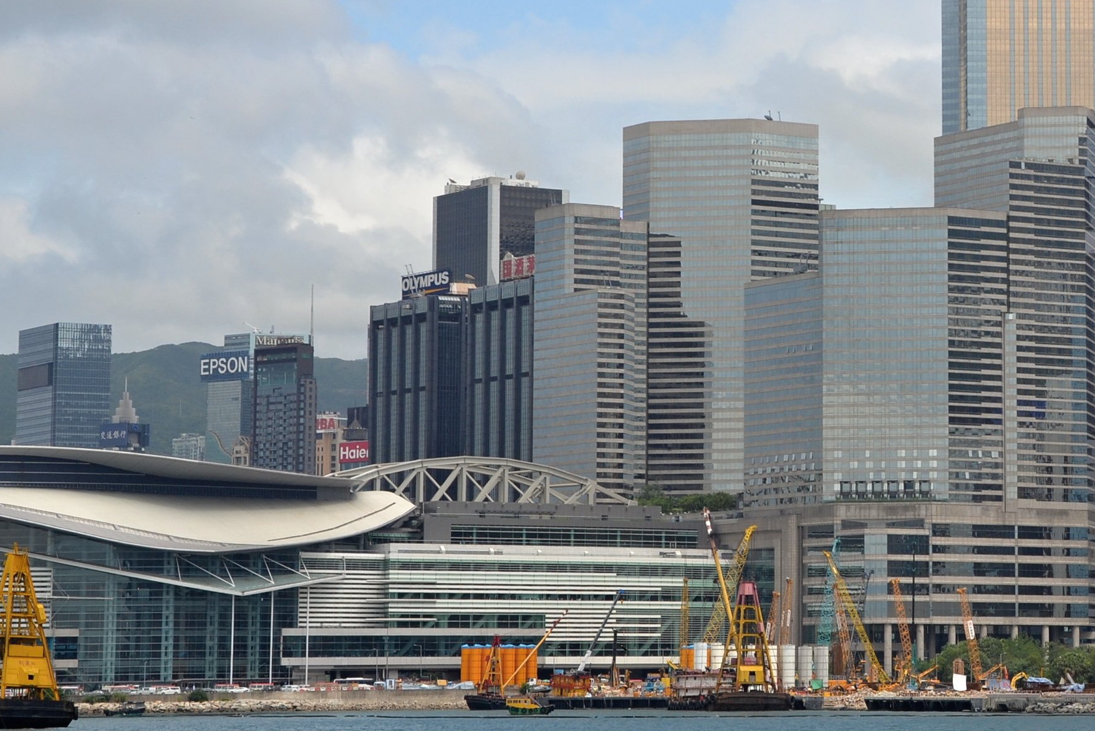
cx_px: 874
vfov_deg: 11.0
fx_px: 3772
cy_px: 246
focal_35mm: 124
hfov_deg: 16.4
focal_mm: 42
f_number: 9
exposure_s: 1/320
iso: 200
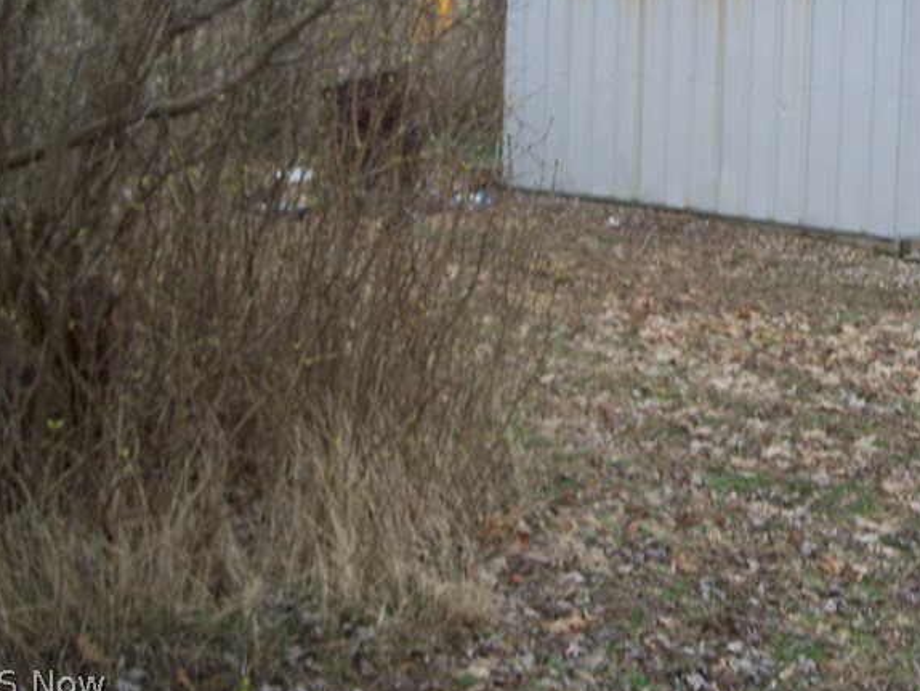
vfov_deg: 21.9
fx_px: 1755
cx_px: 760
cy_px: 95
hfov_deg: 28.6
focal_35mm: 66
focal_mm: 7.8
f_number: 2.8
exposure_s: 1/80
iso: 64
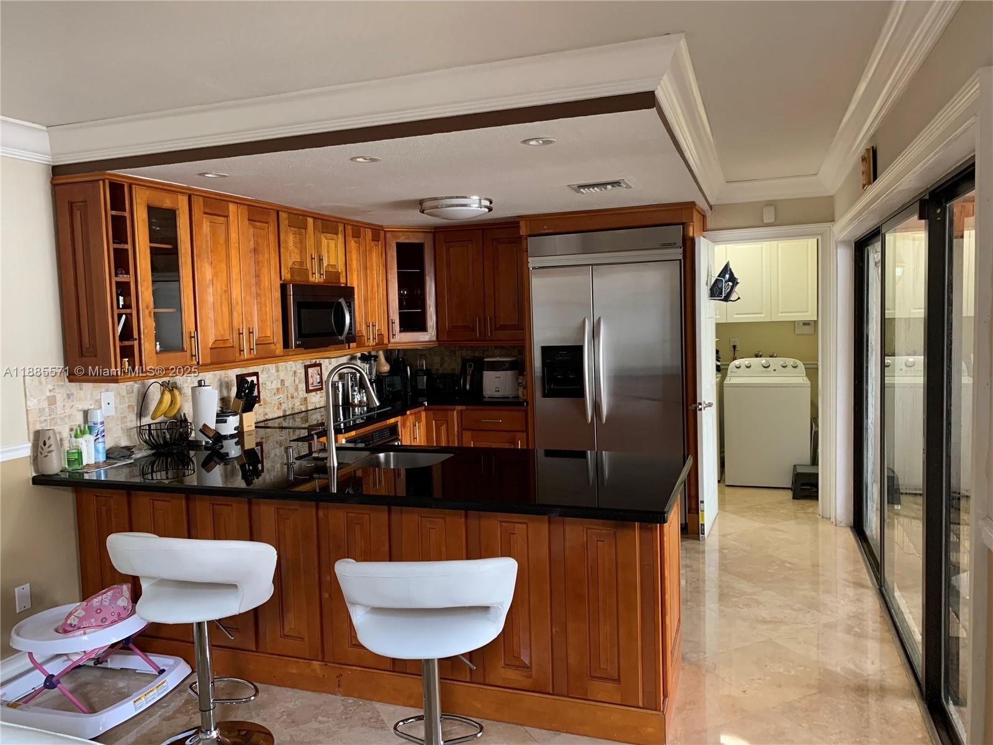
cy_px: 372
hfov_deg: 67.3
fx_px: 746
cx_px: 496
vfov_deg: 53.1
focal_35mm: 26
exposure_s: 1/60
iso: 250
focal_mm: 4.25
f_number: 1.8
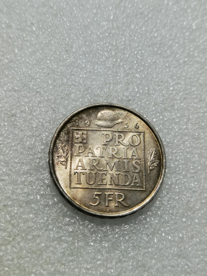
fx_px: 494
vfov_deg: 31.2
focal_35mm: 62
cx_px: 104
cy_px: 138
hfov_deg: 23.7
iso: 64
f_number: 1.9
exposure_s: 1/100
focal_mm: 6.67
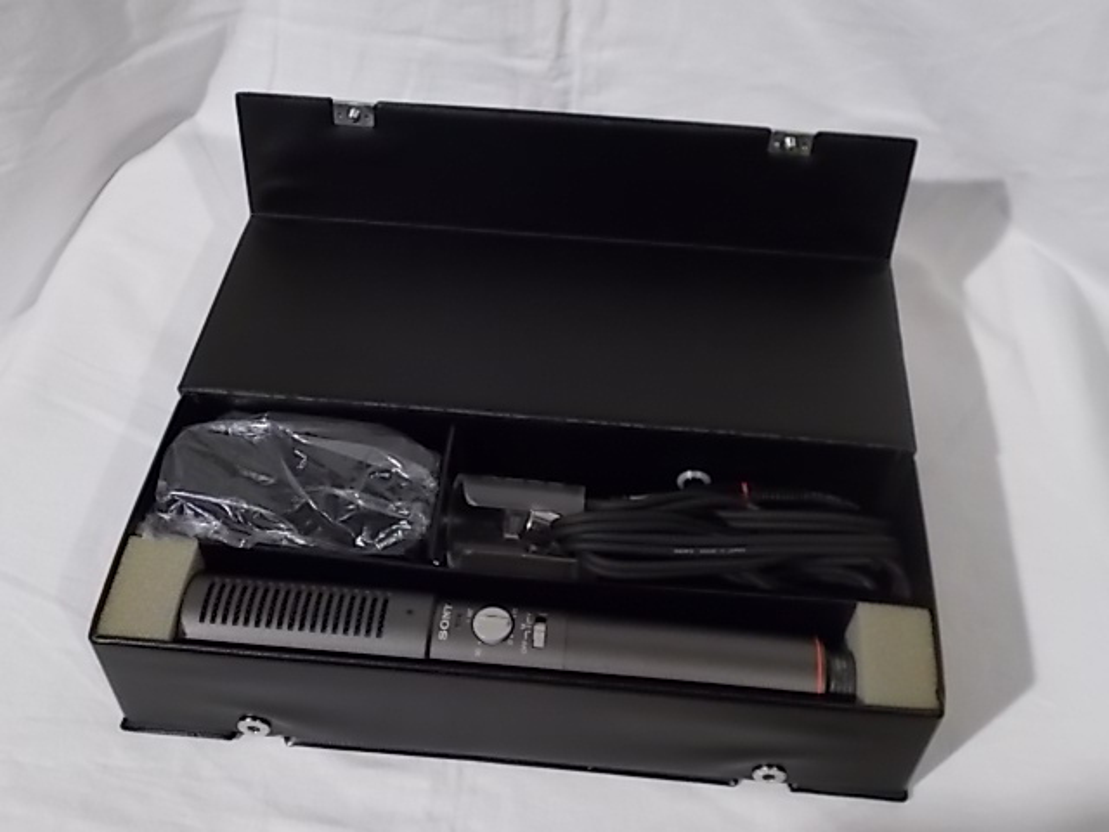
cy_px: 416
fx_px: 1249
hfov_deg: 47.9
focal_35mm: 39
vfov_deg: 36.8
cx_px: 554
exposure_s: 1/4
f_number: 3.9
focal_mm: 6.9
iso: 200
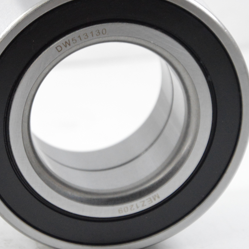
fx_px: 2449
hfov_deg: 5.8
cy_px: 118
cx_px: 98
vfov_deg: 5.8
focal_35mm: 301
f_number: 7.1
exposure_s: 1/100
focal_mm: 105
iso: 3200
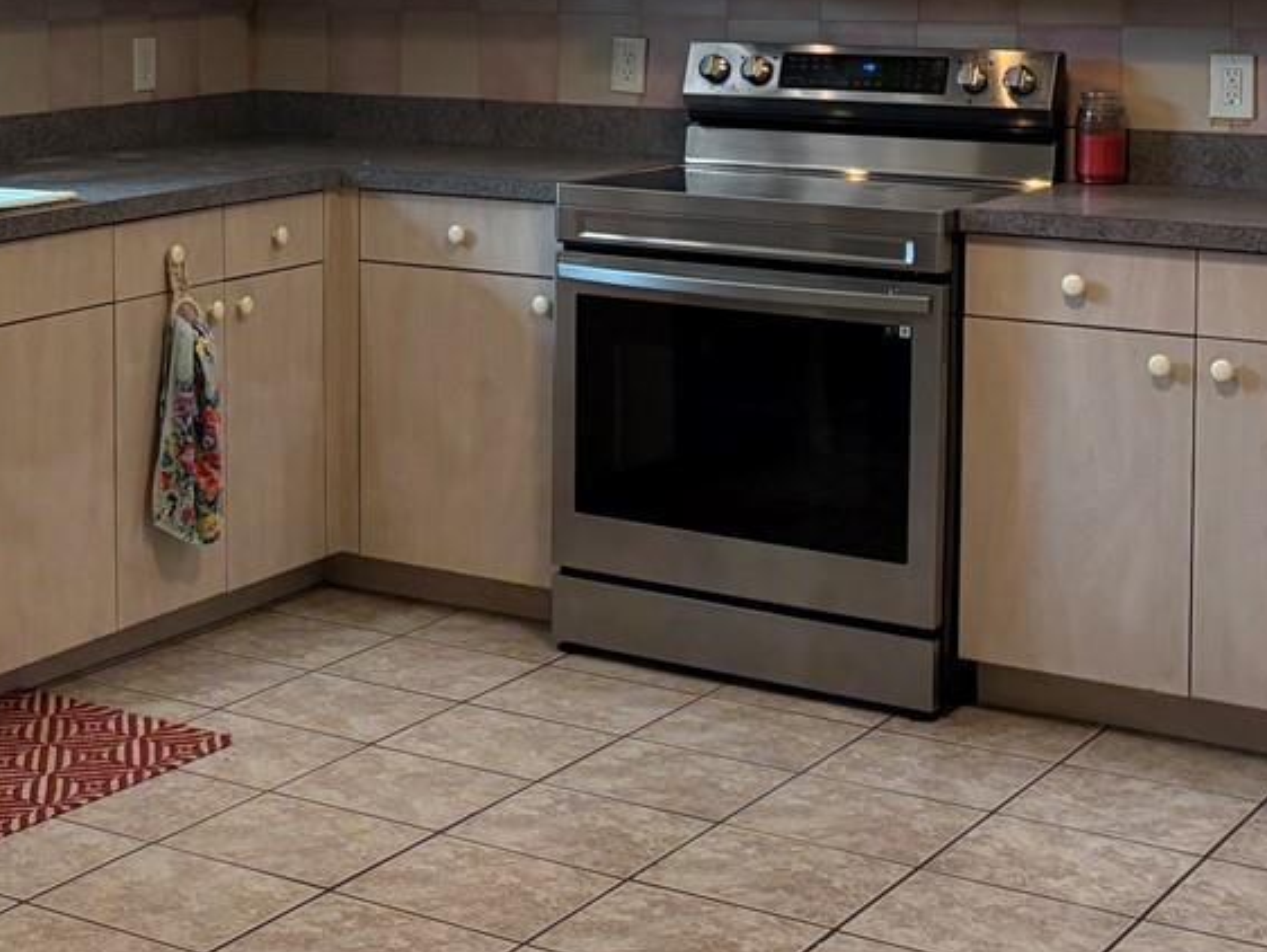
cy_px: 38
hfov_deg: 25.1
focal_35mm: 74
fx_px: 2710
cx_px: 16
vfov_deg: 19.4
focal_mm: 5.96
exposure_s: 1/158
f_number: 1.6
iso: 125
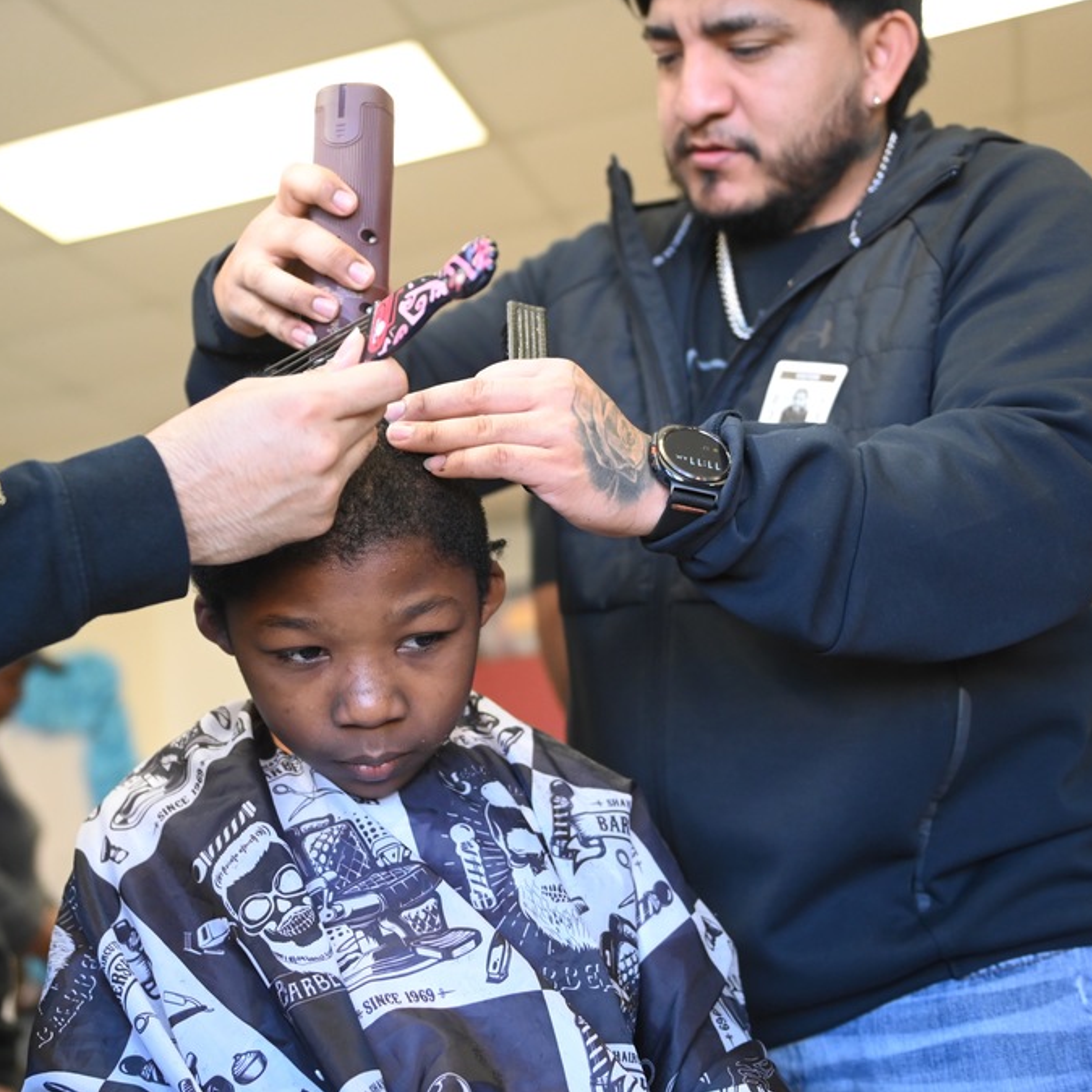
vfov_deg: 34.7
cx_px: 399
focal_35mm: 49
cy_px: 544
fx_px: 1749
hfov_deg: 34.5
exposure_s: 1/400
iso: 2500
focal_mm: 38
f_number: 2.8
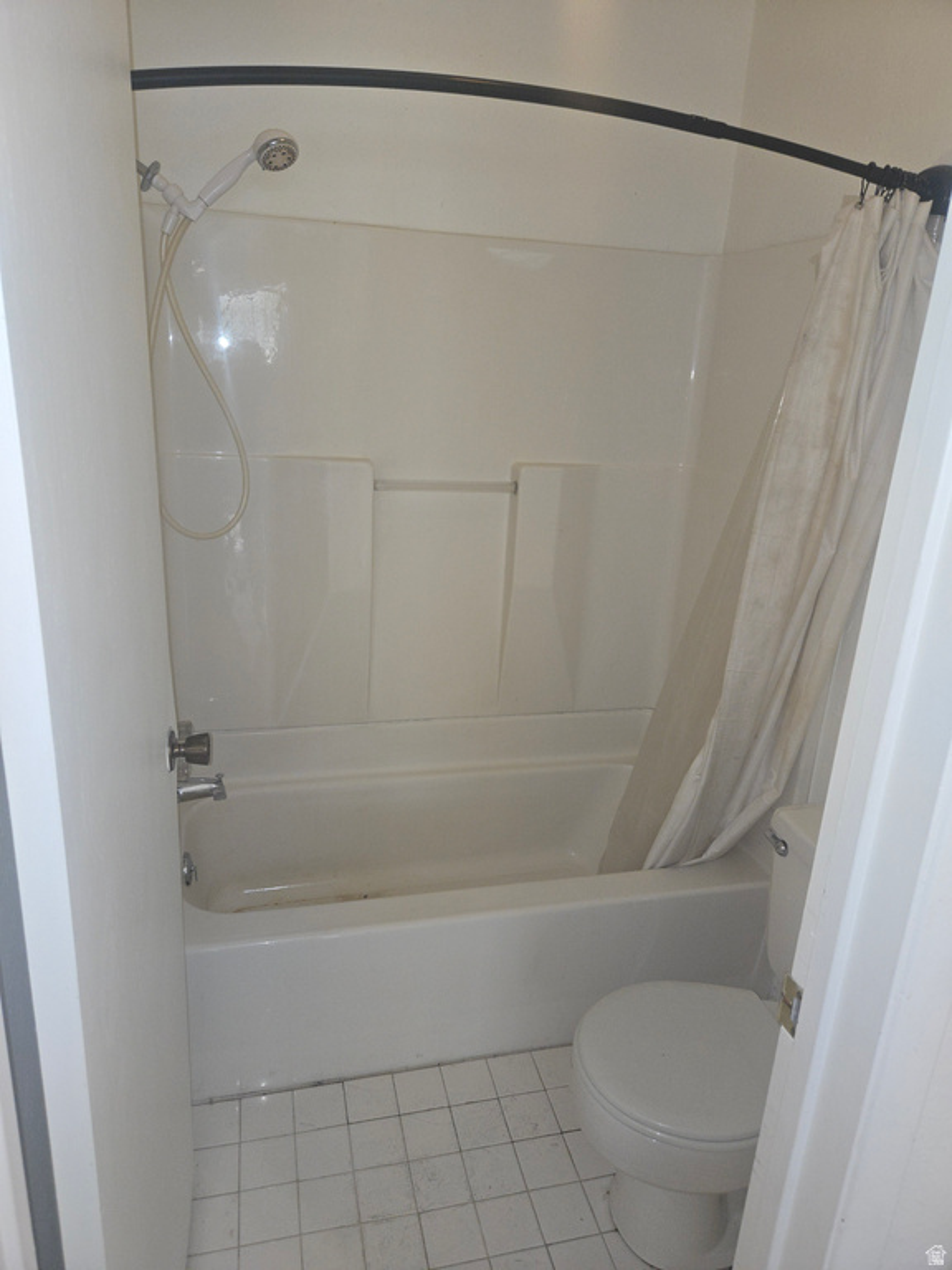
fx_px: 843
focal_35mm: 23
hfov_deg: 58.9
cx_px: 476
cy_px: 635
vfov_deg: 73.9
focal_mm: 5.4
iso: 125
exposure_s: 1/60
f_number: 1.8
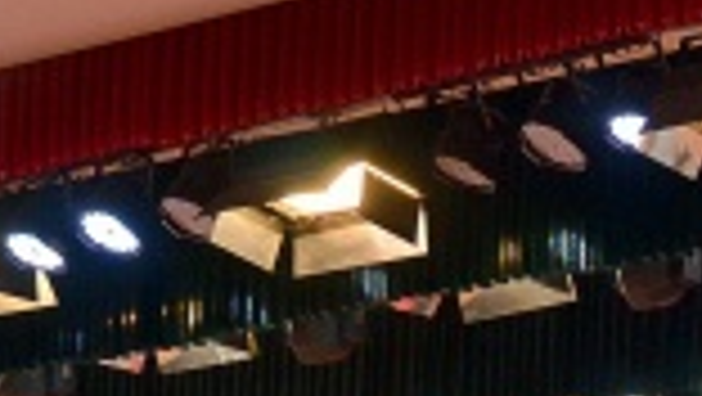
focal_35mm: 151
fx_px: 2813
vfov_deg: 7.7
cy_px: 835
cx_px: 1336
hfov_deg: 12.7
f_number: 6.3
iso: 1000
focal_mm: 25
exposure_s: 1/160
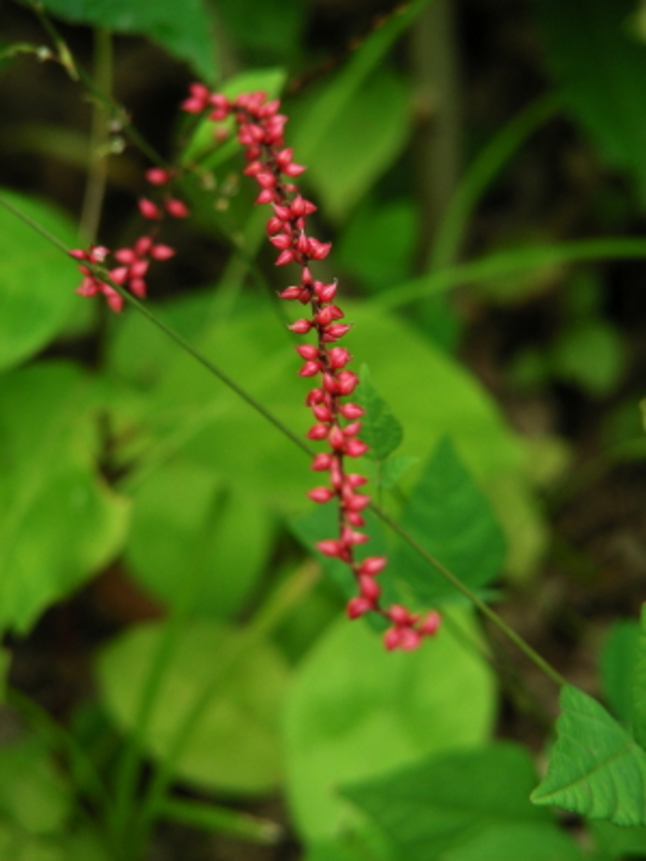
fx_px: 6693
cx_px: 323
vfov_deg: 7.4
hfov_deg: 5.5
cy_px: 430
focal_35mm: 269
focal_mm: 44.8
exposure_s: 1/130
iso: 93
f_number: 3.5
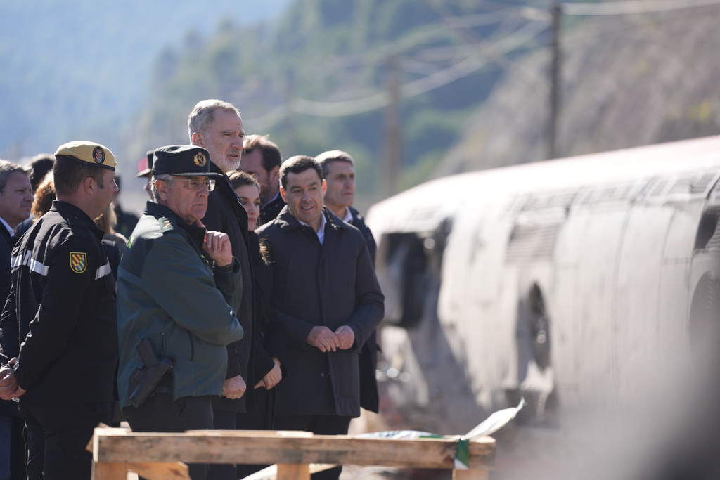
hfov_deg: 10.3
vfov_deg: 6.9
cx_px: 360
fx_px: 4000
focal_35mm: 200
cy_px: 240
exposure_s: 1/3200
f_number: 2.8
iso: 400
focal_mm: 200
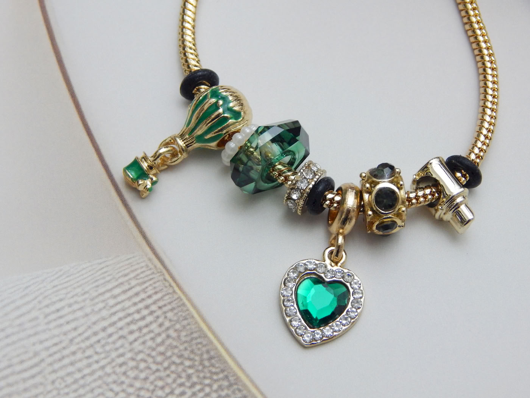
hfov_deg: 17.3
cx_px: 265
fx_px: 1745
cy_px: 199
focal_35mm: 114
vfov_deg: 13.0
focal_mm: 20.5
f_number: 4.6
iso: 400
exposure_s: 1/30
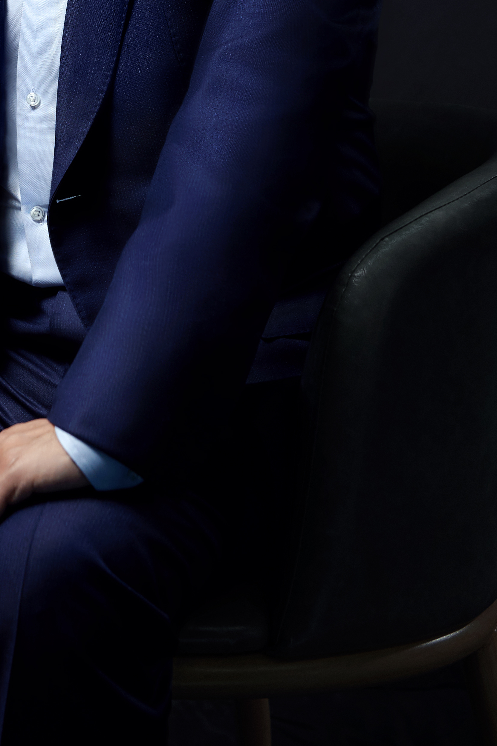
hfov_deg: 11.3
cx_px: 81
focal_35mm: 121
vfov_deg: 16.4
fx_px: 2509
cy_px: -91
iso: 200
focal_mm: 50
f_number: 5
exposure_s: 1/160
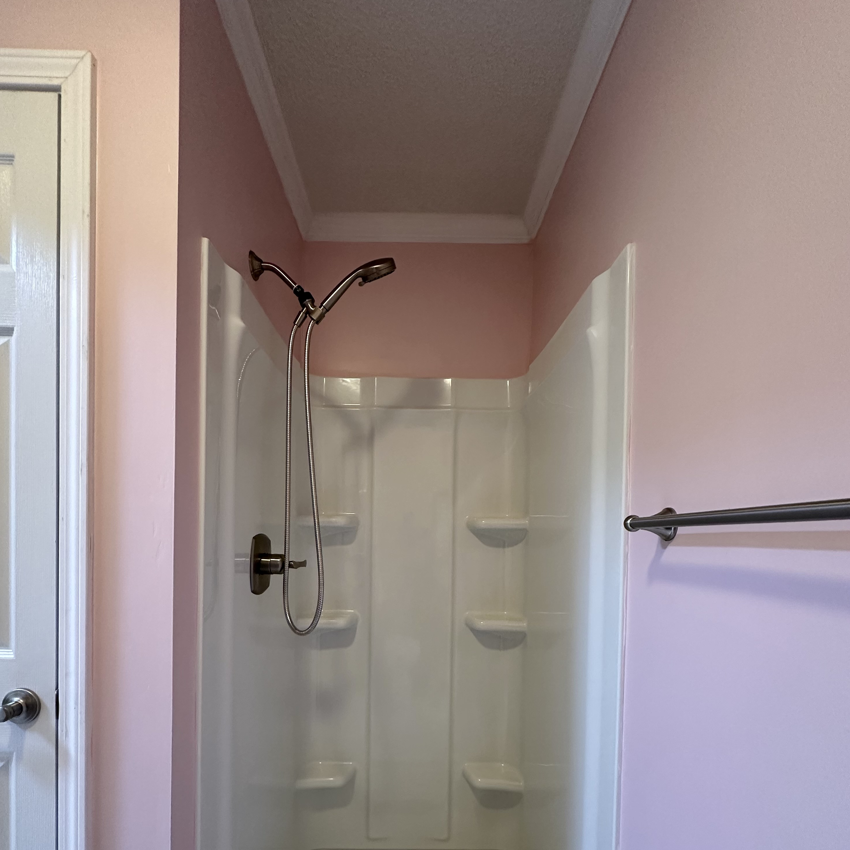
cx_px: 418
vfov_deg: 81.8
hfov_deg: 84.0
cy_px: 549
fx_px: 472
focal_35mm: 17
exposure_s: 1/60
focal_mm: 2.22
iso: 250
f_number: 2.2
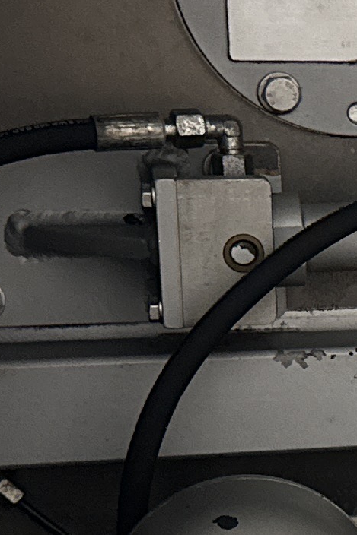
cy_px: 404
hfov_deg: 8.9
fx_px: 2128
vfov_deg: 14.3
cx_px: 792
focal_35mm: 143
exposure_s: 1/25
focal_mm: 6.86
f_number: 1.78
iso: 800
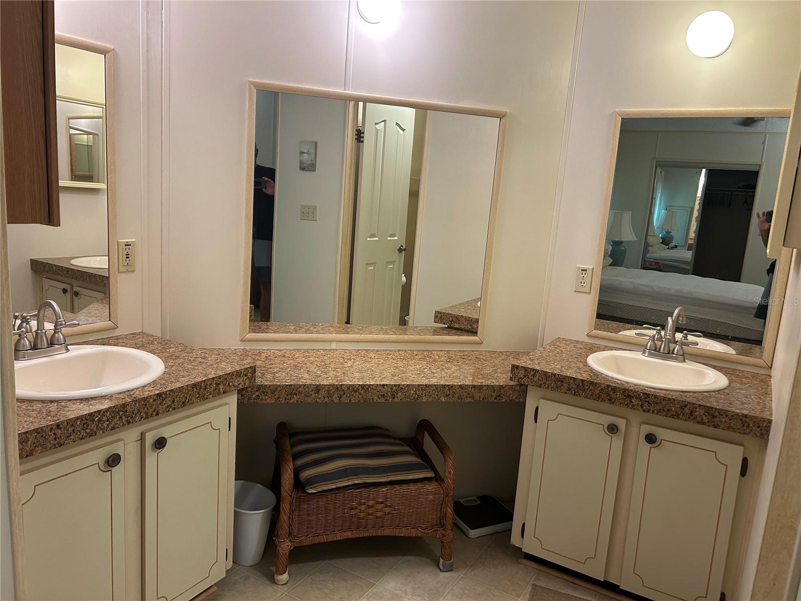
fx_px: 602
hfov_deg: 67.3
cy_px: 300
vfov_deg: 53.1
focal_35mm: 26
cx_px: 400
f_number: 1.5
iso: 160
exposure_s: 1/60
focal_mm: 5.7
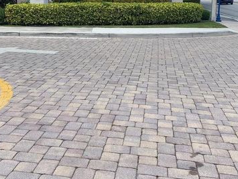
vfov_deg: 29.2
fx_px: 337
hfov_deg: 38.8
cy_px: 46
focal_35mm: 49
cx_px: 97
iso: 32
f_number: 1.8
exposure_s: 1/1346
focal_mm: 4.25
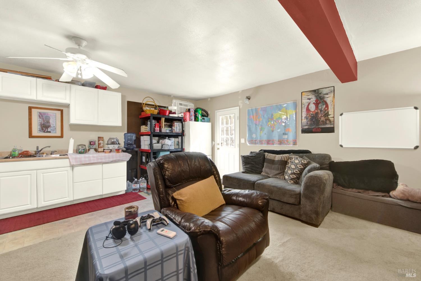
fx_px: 164
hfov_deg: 104.2
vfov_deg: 81.3
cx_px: 210
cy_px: 140
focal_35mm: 14
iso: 100
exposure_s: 1/2
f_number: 14
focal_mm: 14
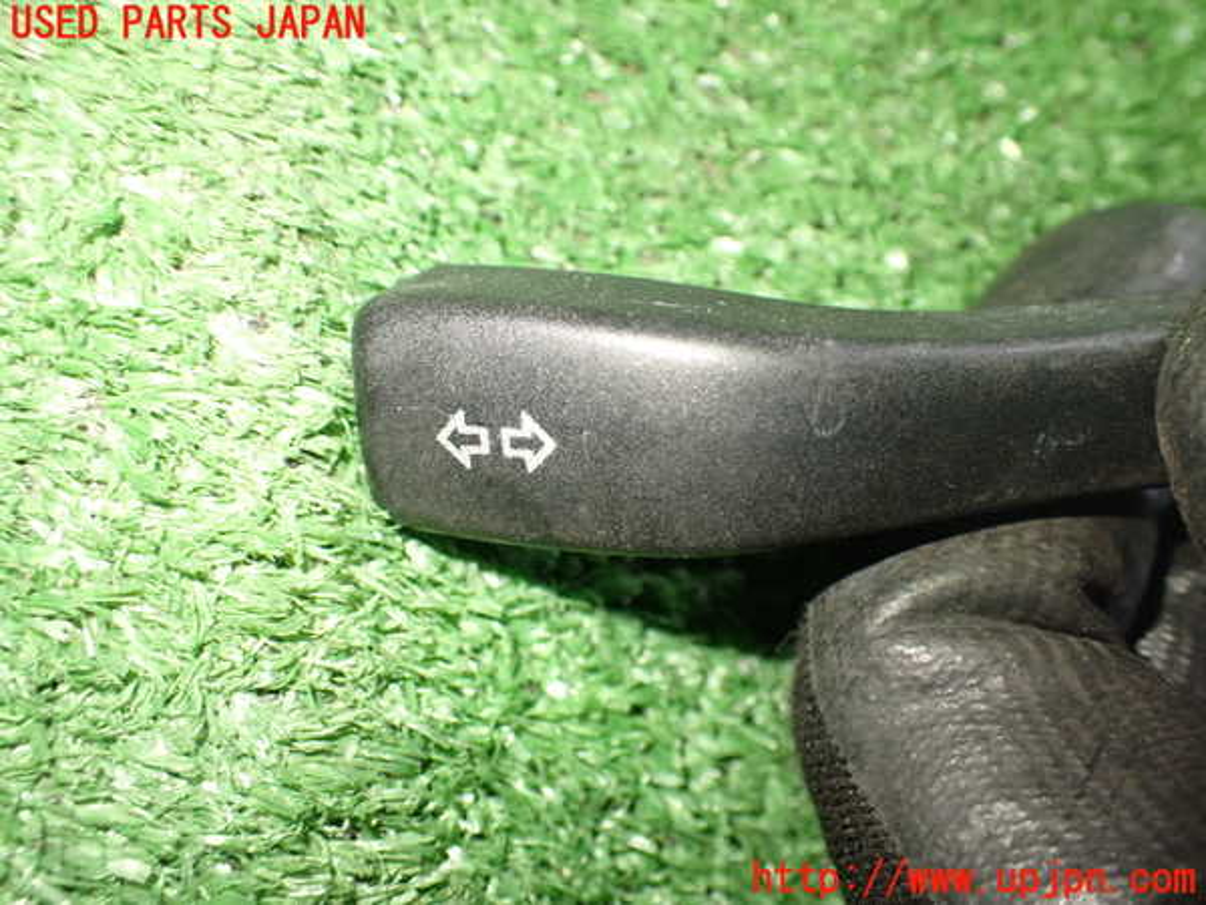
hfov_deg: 60.0
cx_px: 603
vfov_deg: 46.8
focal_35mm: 30
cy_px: 452
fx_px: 1045
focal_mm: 5.4
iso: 800
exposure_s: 1/80
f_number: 2.3
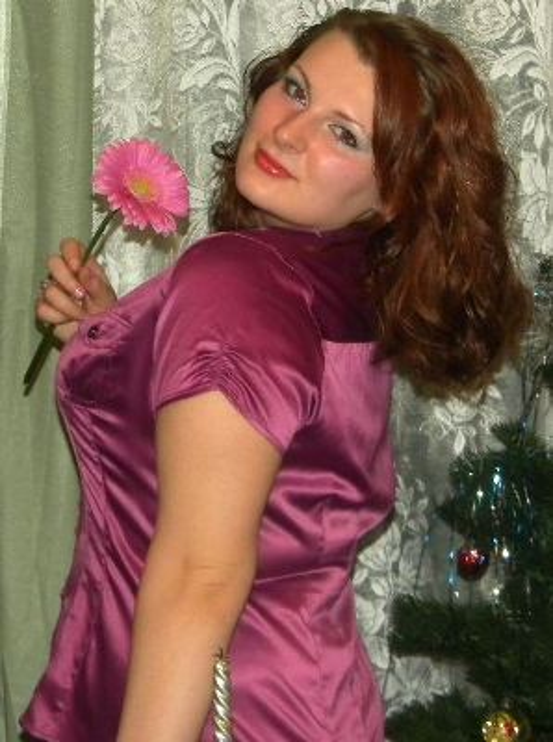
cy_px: 371
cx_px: 276
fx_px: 1198
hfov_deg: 26.0
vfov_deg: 34.4
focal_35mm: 56
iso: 400
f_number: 4.1
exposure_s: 1/30
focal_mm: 10.1
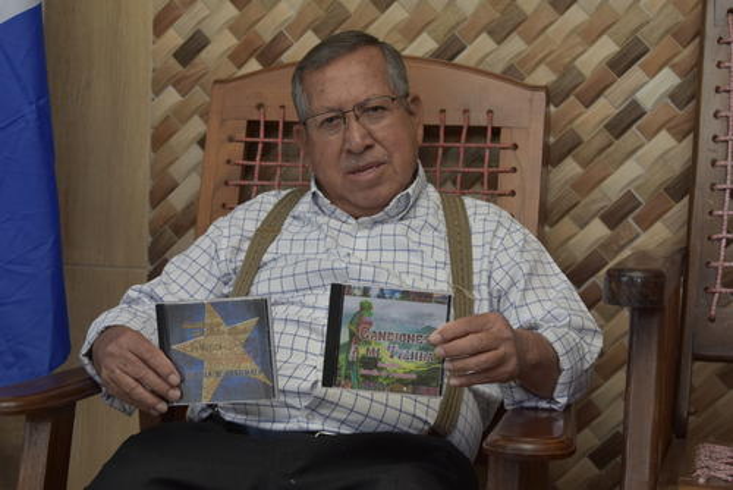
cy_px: 245
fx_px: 1406
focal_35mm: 69
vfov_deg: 19.8
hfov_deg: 29.2
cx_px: 366
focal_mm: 46
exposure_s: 1/60
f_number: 5
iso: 200
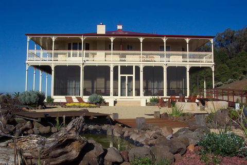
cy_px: 82
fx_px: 261
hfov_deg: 50.7
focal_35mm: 38
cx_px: 124
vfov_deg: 35.1
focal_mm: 8
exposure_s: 1/1000
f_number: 4.8
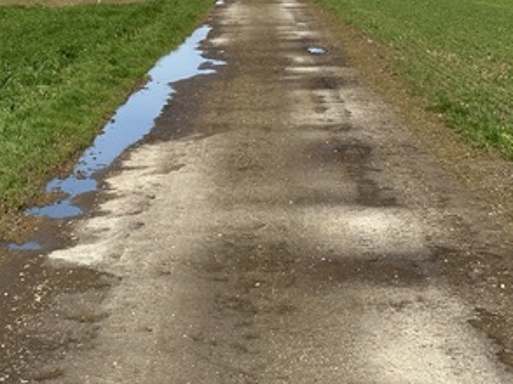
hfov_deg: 20.0
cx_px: 201
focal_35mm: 98
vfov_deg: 14.9
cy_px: 58
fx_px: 1451
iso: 64
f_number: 1.78
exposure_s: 1/5882
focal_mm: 6.86
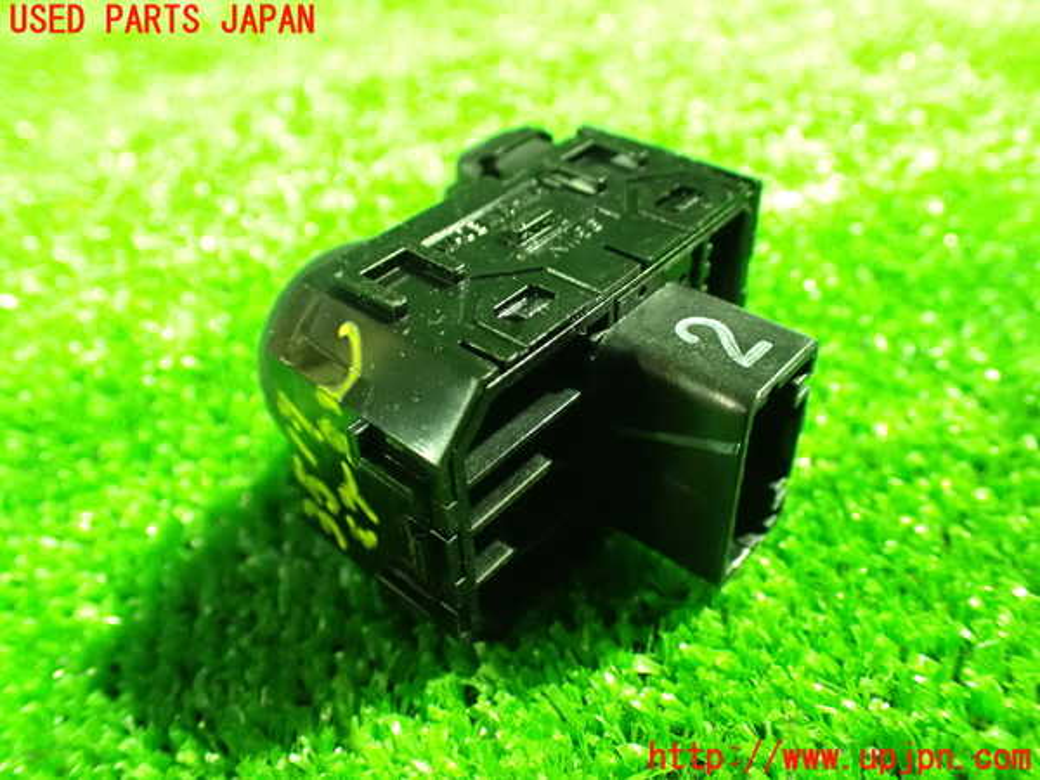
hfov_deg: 60.0
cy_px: 390
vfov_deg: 46.8
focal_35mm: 30
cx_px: 520
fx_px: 901
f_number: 2.3
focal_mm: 5.4
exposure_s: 1/15
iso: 1600
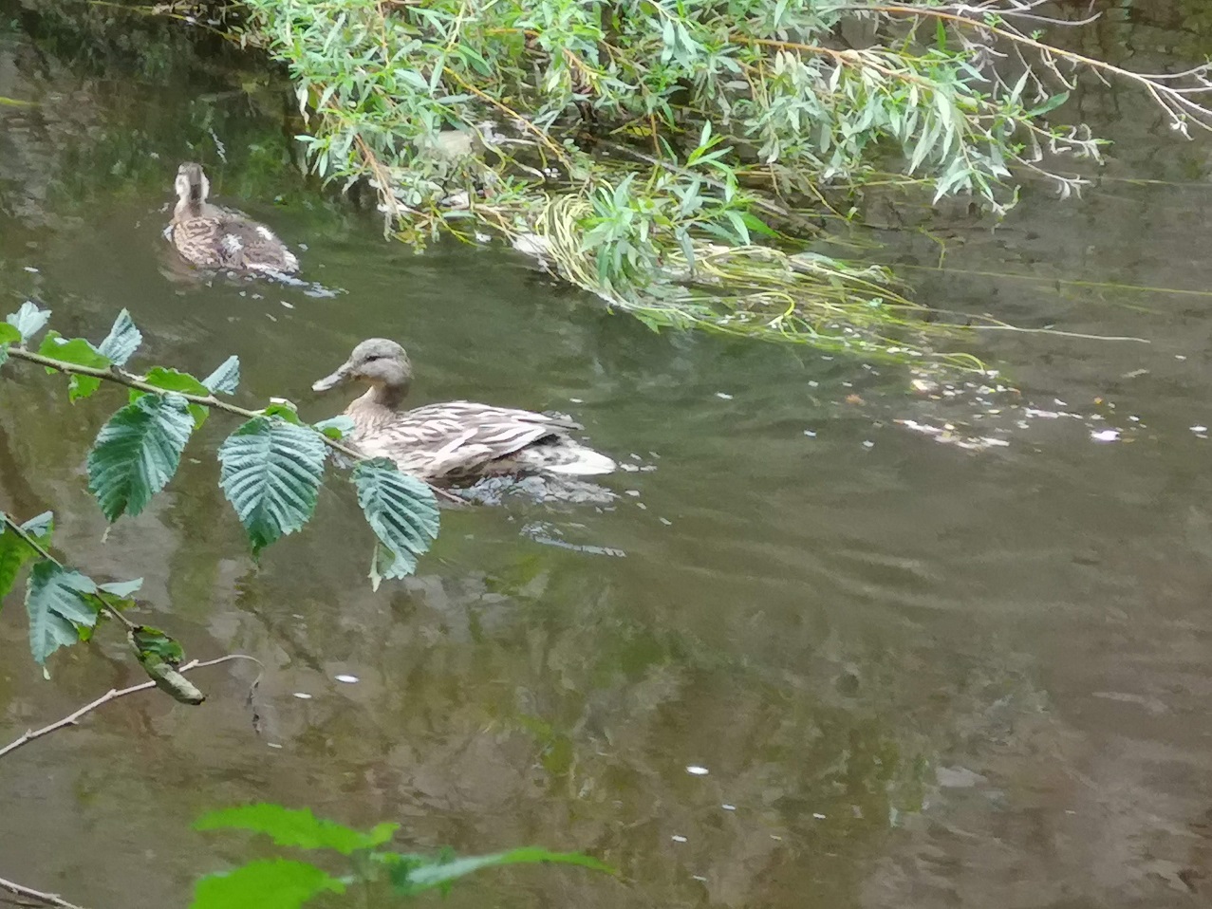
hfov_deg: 10.2
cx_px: 606
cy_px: 454
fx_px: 6793
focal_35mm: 194
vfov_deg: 7.7
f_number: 2.4
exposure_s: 1/33.3
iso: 250
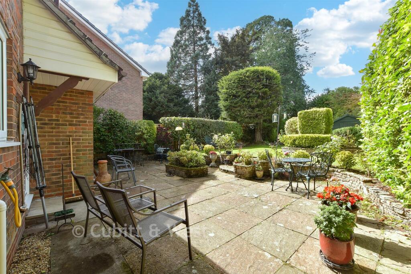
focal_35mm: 15
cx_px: 206
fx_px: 171
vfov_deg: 77.3
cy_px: 137
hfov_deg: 100.4
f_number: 8
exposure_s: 1/125
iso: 160
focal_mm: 10
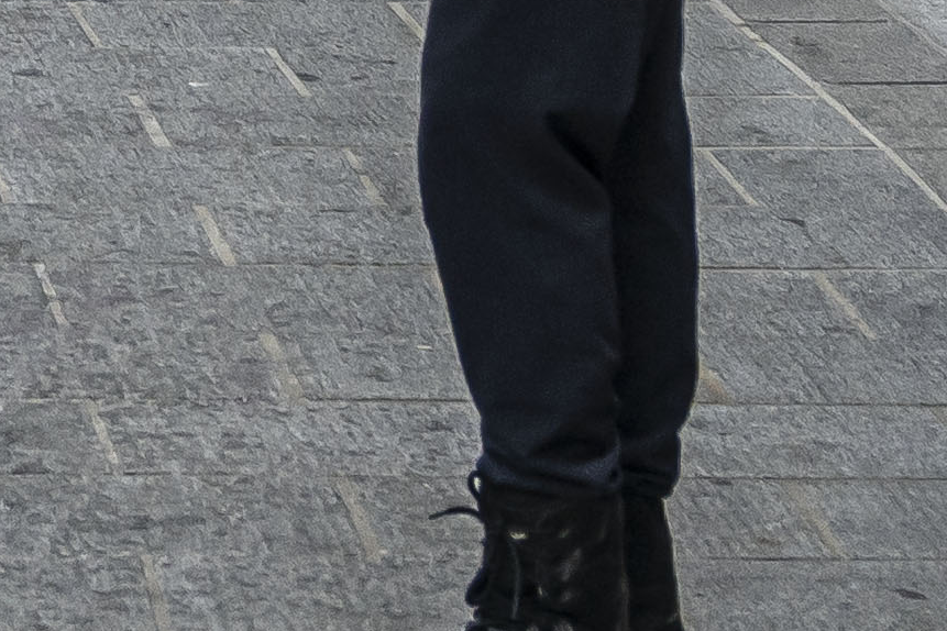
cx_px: -38
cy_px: -615
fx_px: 7013
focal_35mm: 267
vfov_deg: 5.1
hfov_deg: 7.7
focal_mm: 27.5
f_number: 4.5
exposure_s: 1/250
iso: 400
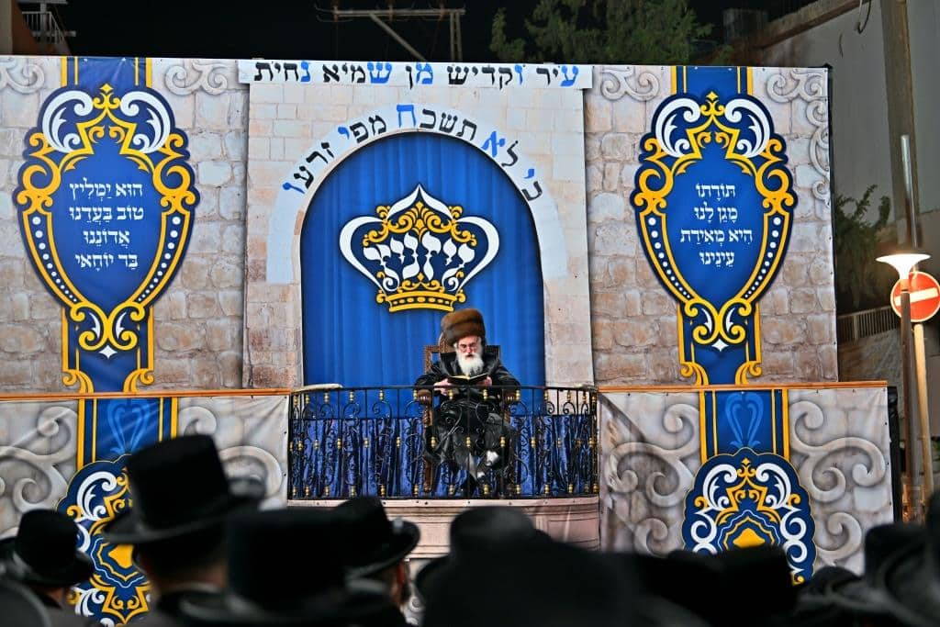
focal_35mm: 70
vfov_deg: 19.5
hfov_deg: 28.8
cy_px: 314
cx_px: 470
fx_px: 1828
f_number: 2.8
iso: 500
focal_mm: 70
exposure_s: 1/160
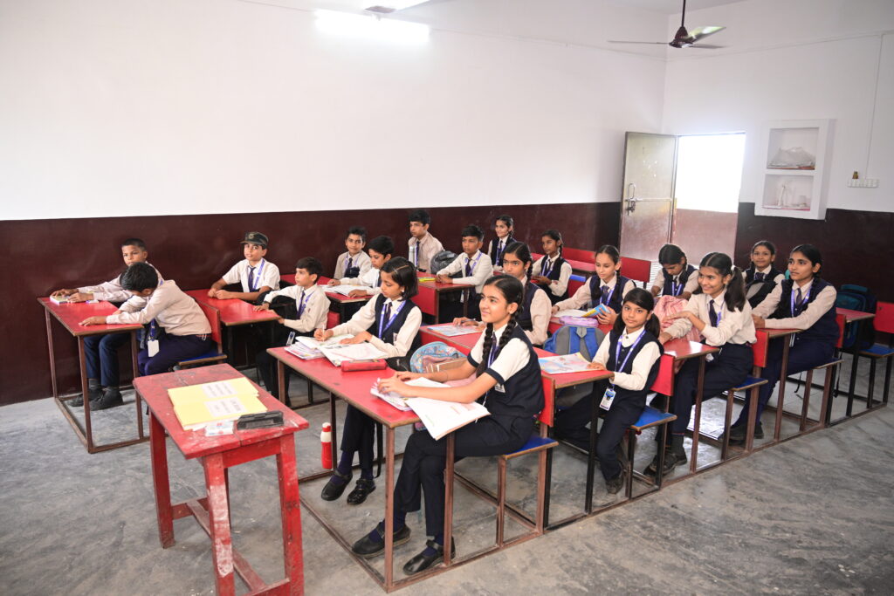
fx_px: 708
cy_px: 298
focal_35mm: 28
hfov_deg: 64.5
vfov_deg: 45.7
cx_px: 447
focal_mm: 28.5
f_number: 4
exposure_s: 1/160
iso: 1600
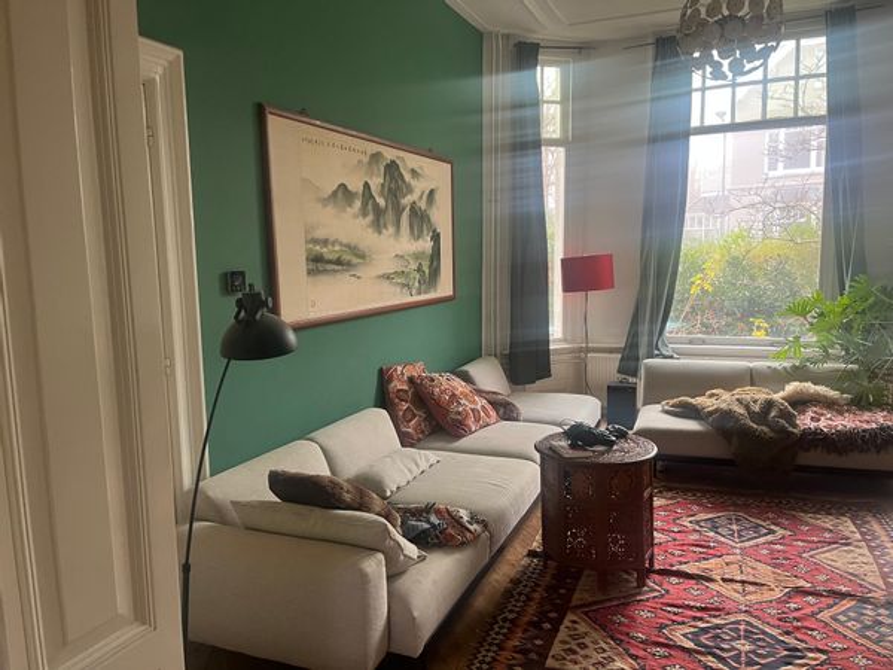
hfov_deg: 67.3
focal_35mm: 26
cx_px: 446
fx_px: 671
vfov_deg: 53.1
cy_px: 335
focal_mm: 5.1
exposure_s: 1/60
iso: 200
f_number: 1.6
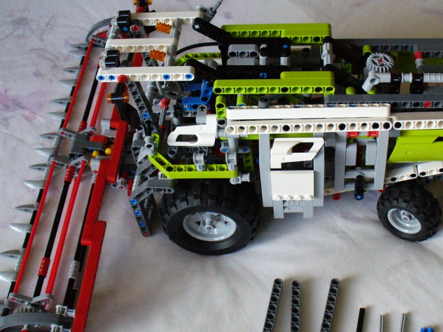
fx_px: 640
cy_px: 169
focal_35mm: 50
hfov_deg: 38.0
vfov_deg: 29.1
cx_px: 276
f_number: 2.8
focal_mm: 6.1
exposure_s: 1/160
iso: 400
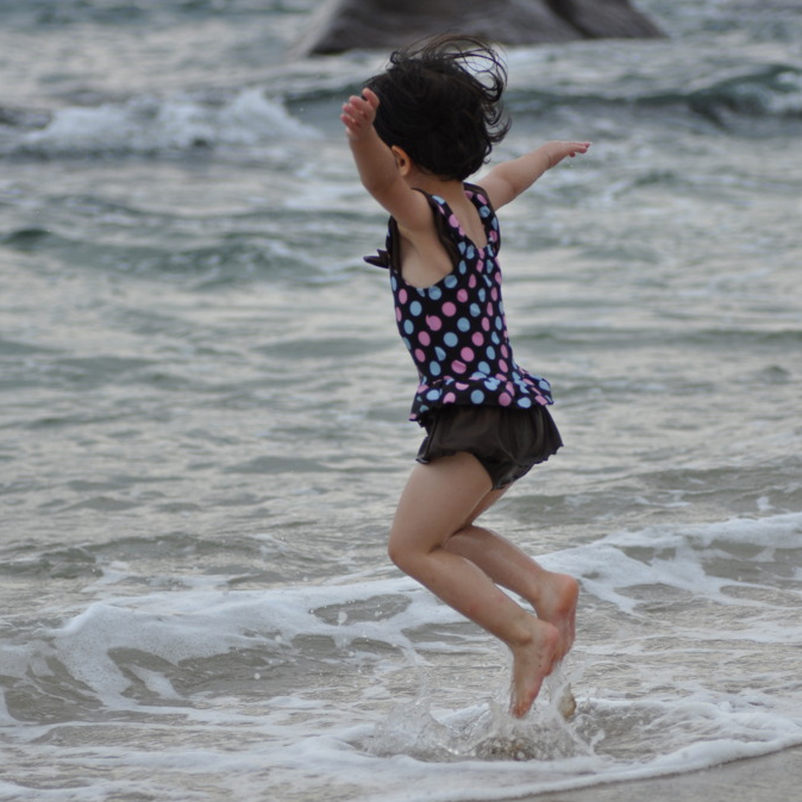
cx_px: 400
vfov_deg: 10.0
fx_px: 4561
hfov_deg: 10.0
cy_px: 380
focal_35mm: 174
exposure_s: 1/1600
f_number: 2.8
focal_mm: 90
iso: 200
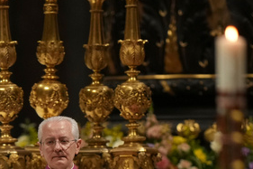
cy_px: 253
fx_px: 10247
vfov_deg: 0.9
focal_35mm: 1459
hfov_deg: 1.4
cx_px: -26
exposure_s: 1/500
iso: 2500
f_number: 2.8
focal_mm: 400
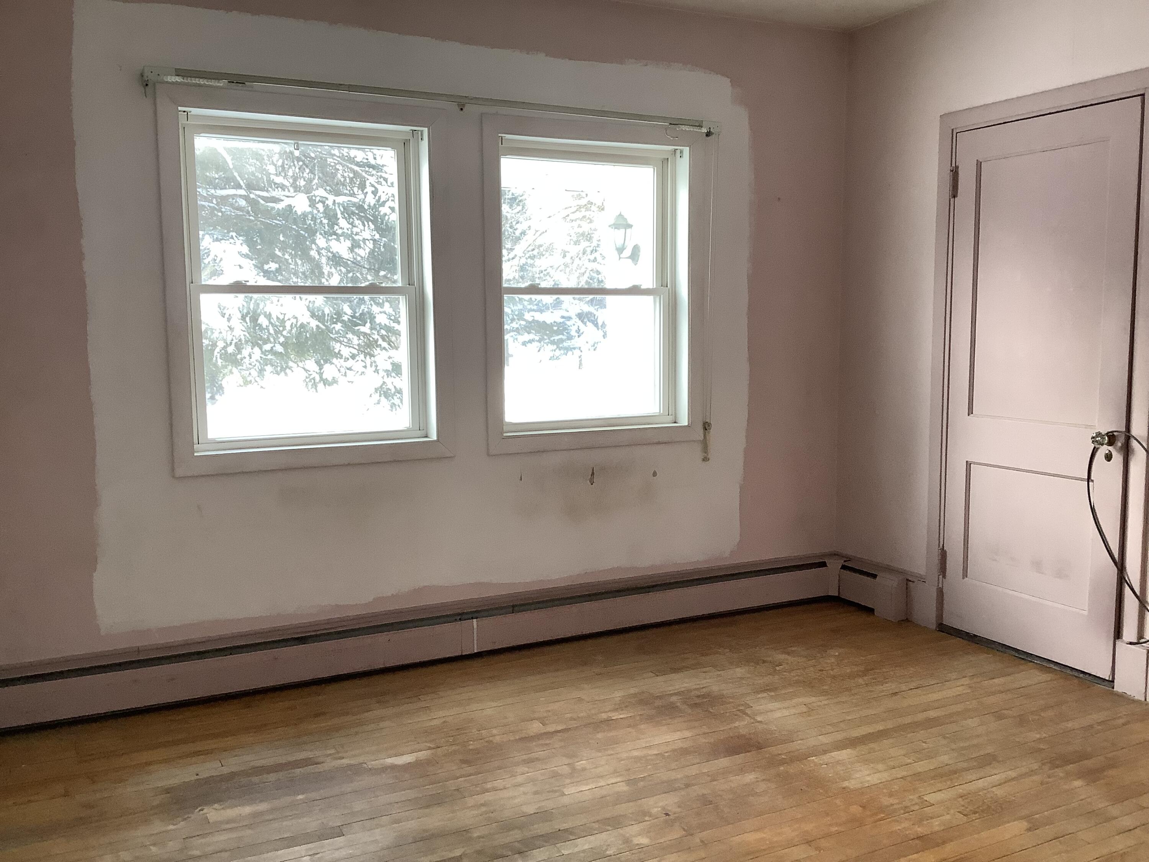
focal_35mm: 31
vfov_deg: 45.4
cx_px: 574
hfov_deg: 58.4
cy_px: 431
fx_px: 1029
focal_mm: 3.3
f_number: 2.4
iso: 100
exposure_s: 1/120
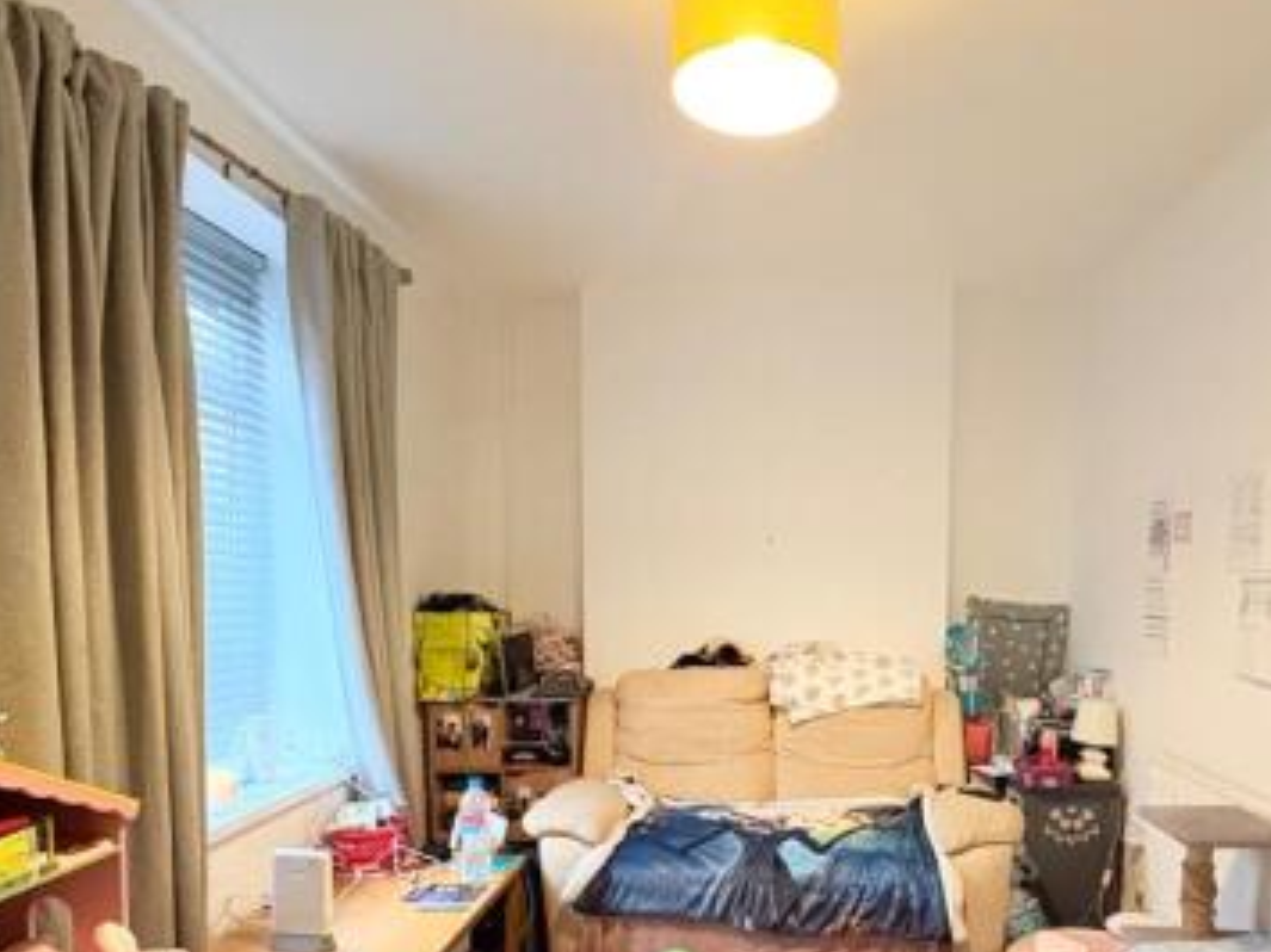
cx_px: 746
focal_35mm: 23
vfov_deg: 57.8
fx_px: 844
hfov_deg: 73.3
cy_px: 621
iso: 1000
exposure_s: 1/50
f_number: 2.2
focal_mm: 2.22
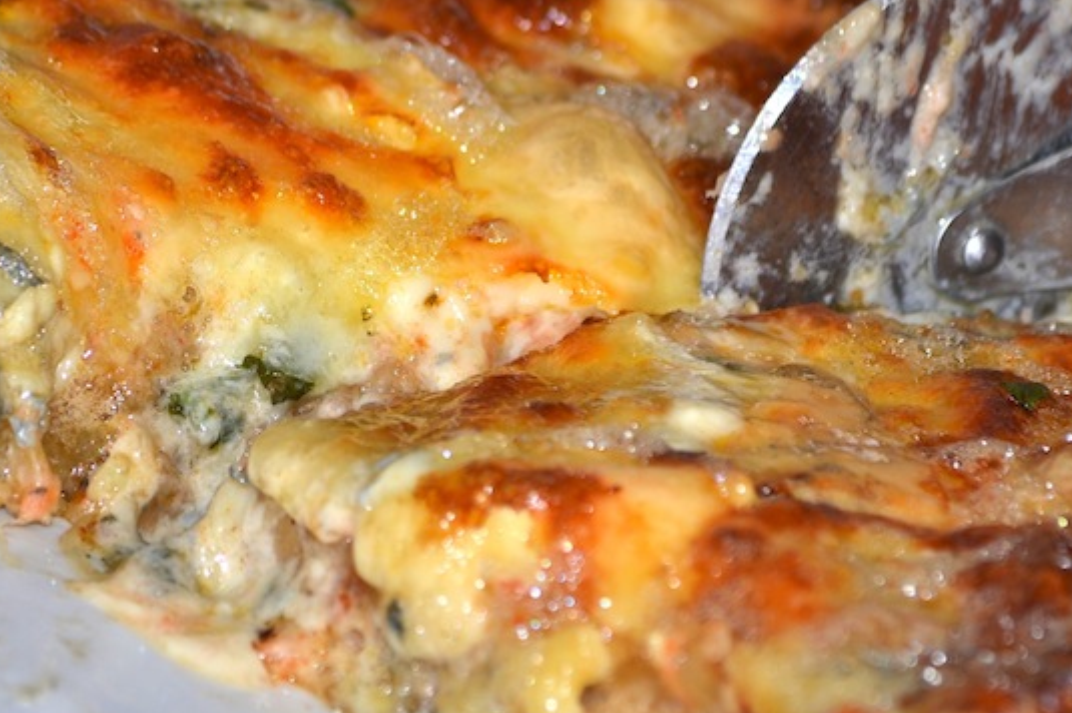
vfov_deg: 3.1
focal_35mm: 449
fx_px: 13361
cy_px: 307
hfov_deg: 4.6
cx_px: 361
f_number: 8
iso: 160
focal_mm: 200
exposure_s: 1/125
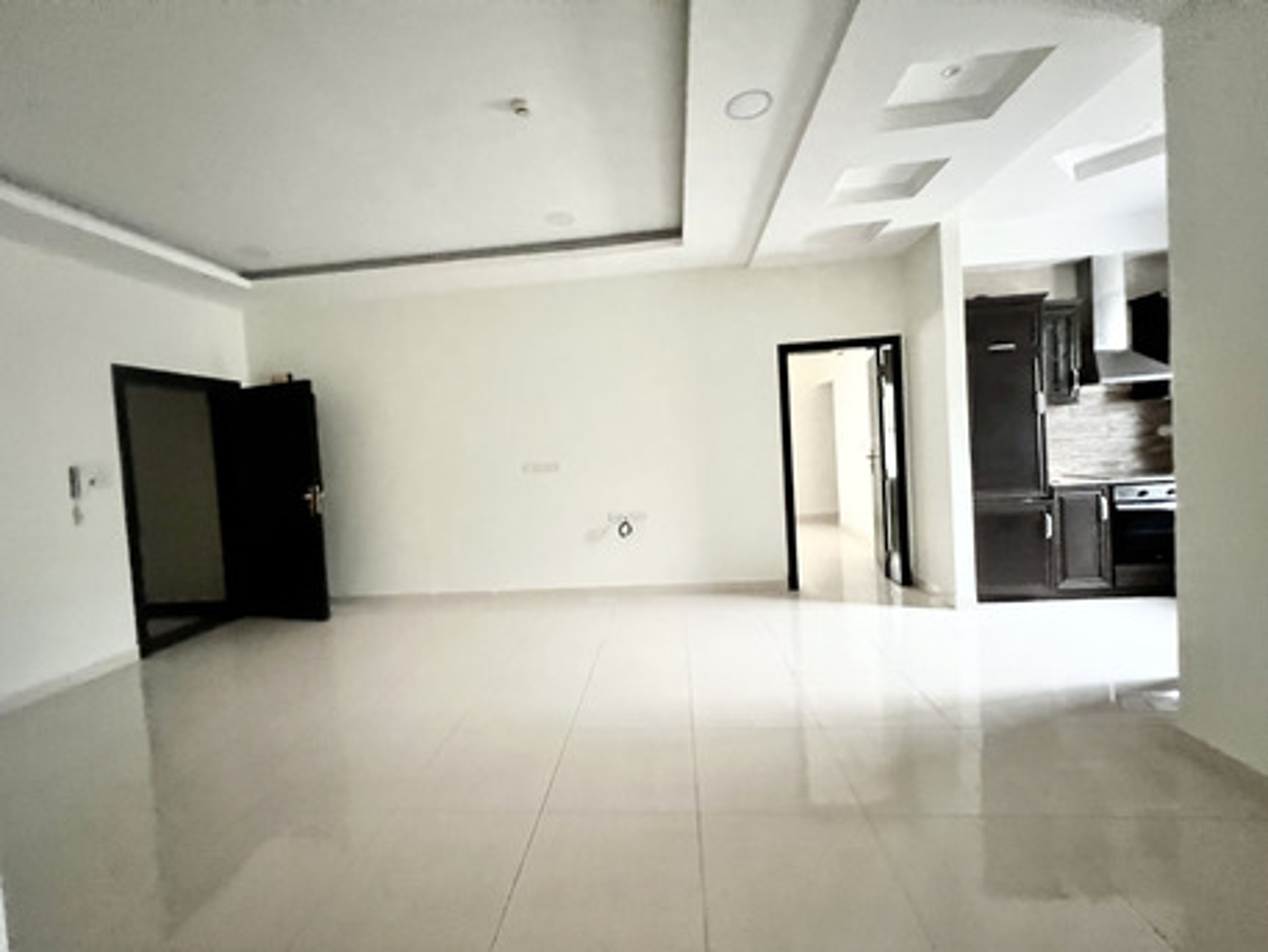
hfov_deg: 106.2
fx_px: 476
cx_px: 634
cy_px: 476
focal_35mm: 13
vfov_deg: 89.9
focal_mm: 1.57
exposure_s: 1/60
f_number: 1.8
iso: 1000
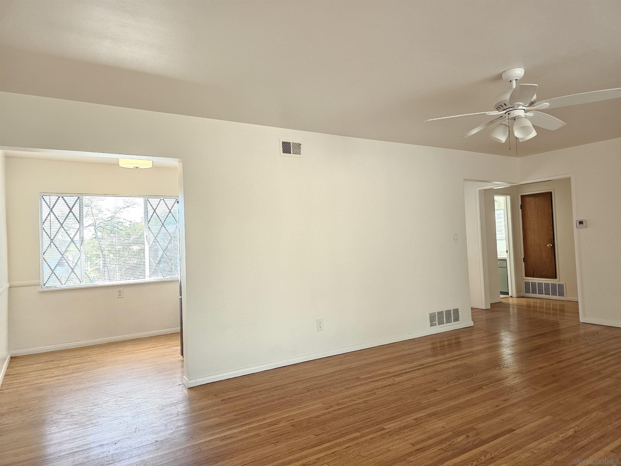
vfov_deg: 58.9
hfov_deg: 73.9
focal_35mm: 23
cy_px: 233
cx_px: 310
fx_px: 413
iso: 160
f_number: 1.7
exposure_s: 1/120
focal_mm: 6.3
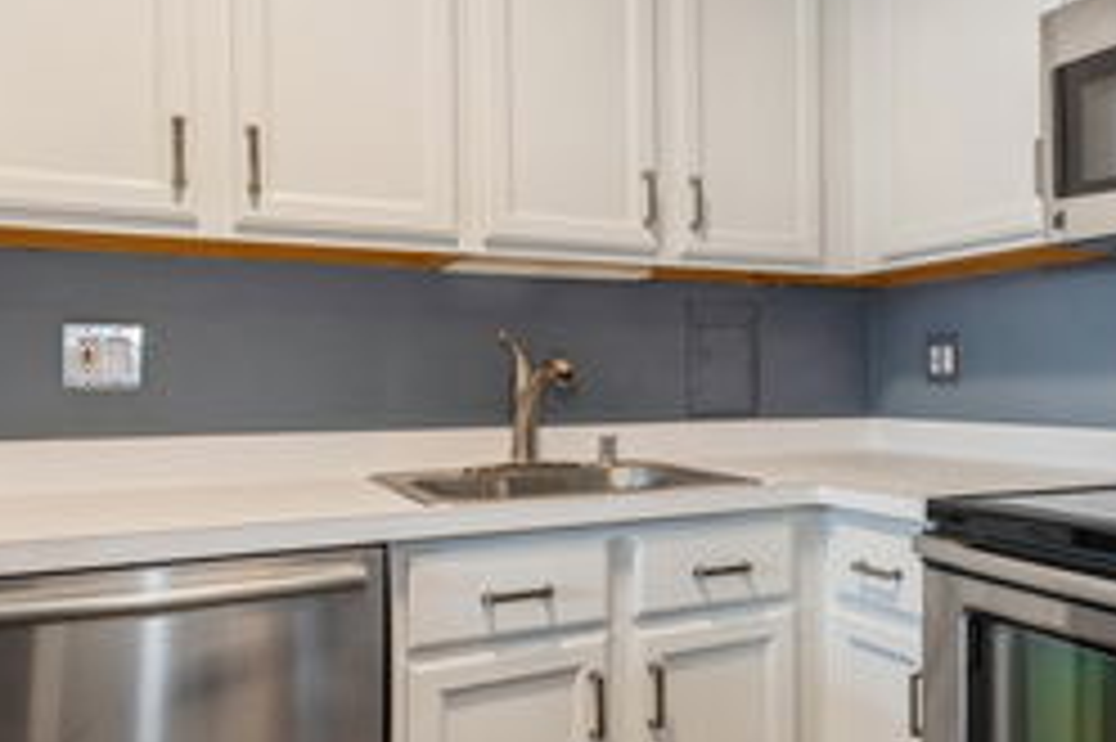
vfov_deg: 42.2
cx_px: 747
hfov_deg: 58.9
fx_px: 960
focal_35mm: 31
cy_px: 396
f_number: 8
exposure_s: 1/10
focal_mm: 16
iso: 400
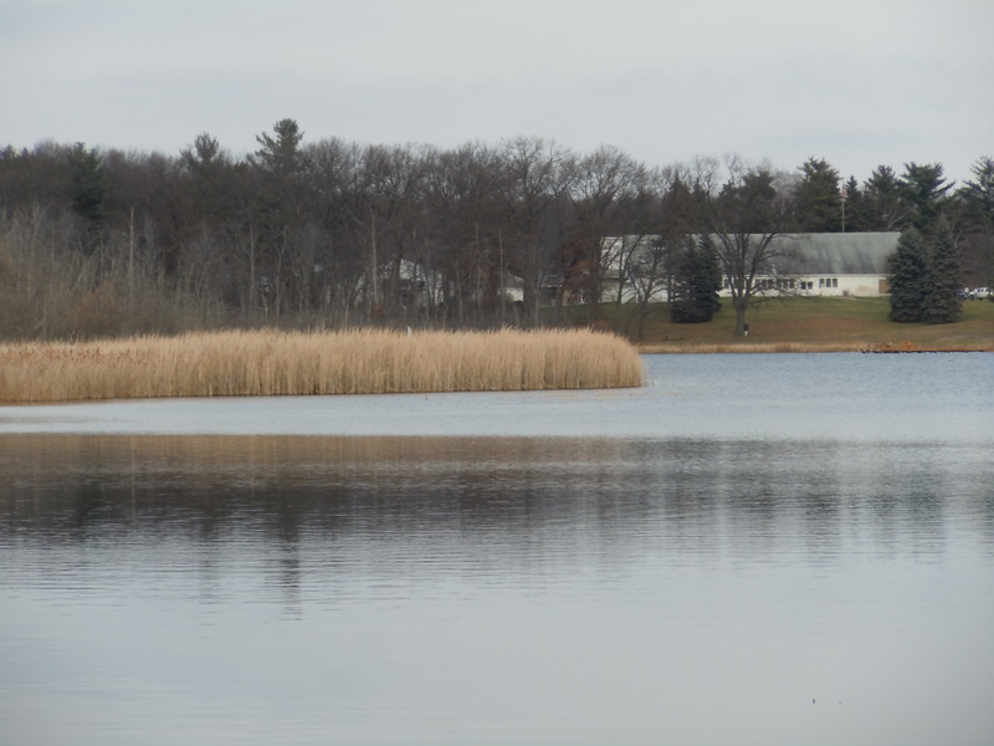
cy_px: 373
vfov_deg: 7.6
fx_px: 5628
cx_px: 497
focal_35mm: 196
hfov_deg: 10.1
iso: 100
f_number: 5.6
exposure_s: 1/250
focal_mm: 35
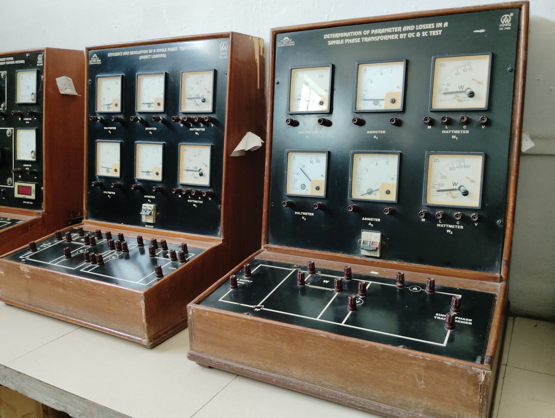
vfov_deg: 48.3
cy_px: 209
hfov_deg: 61.6
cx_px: 278
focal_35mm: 29
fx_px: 466
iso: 350
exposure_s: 1/33.3
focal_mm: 4.25
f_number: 1.8
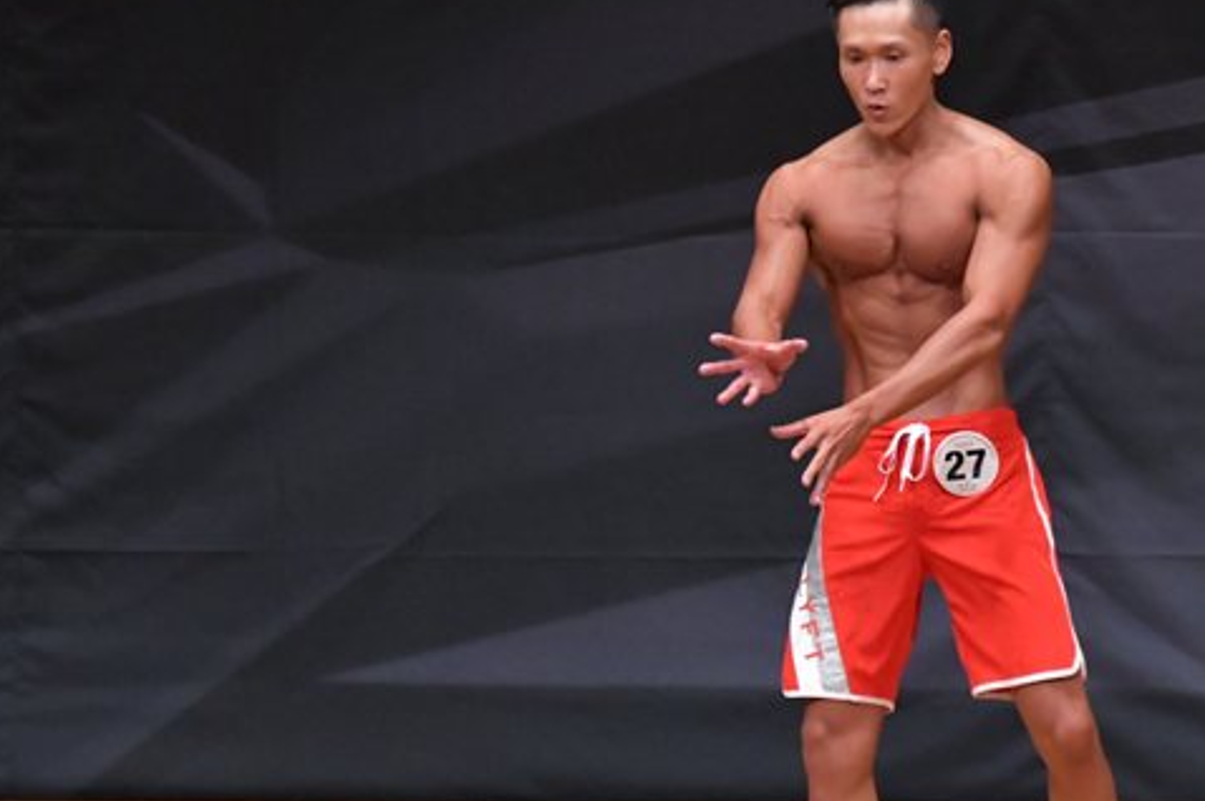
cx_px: 758
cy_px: 496
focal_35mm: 462
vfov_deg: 3.0
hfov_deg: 4.5
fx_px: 15453
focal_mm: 190
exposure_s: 1/400
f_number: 5.6
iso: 6400
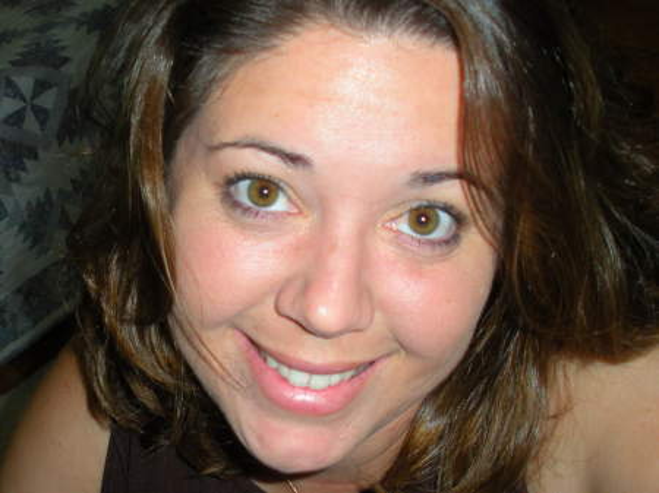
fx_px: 685
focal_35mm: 36
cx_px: 330
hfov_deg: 51.4
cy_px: 246
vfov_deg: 39.6
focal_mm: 6.3
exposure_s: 1/60
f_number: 3.5
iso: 64
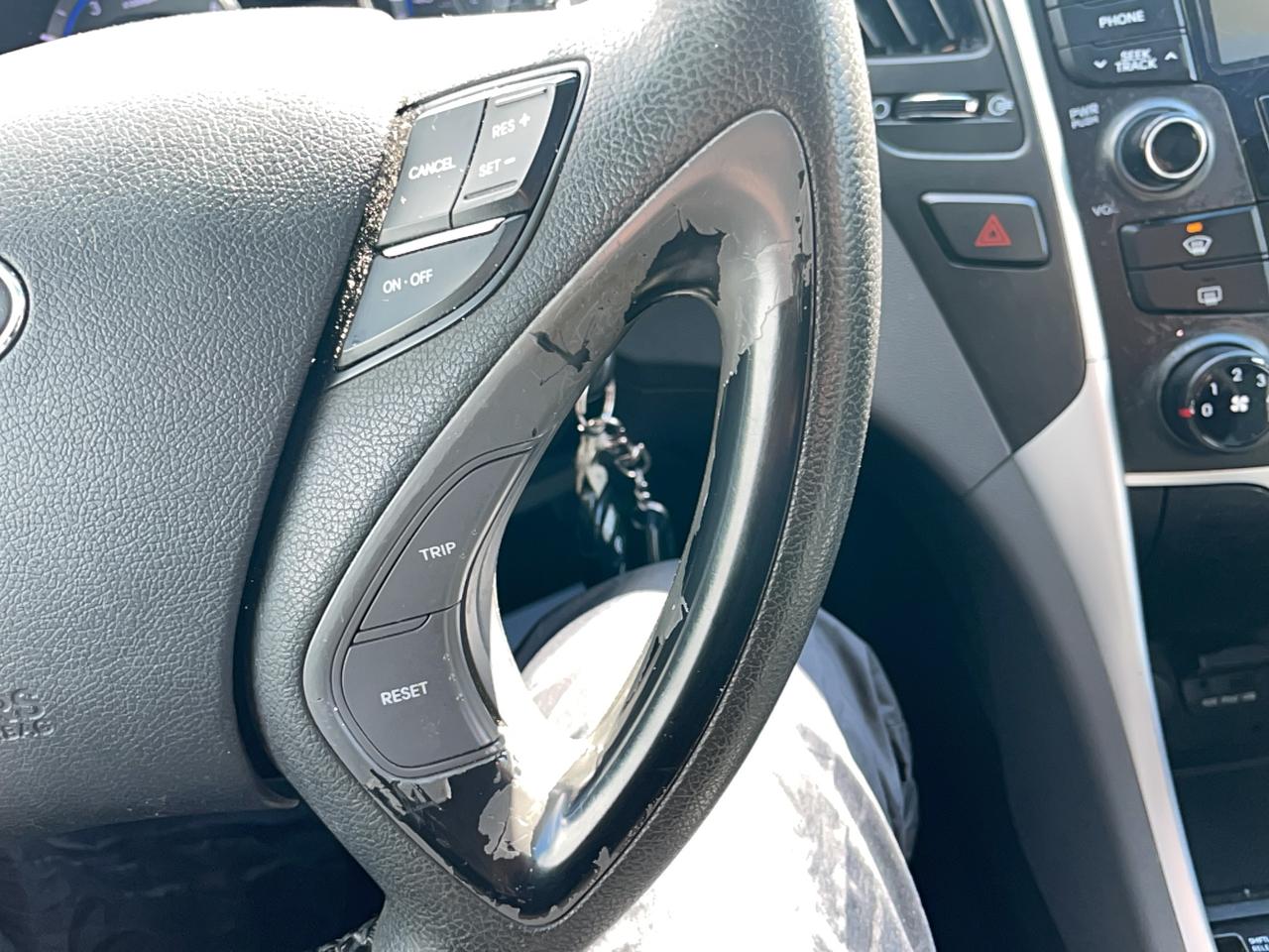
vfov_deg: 53.1
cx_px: 634
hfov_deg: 67.3
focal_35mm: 26
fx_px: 953
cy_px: 476
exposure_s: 1/101
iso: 32
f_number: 1.6
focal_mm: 4.2
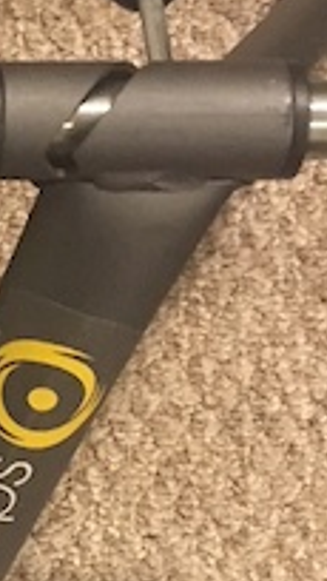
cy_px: 424
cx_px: -350
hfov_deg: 9.1
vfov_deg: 17.2
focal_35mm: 124
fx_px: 1908
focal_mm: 4.15
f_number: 2.2
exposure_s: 1/15
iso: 500
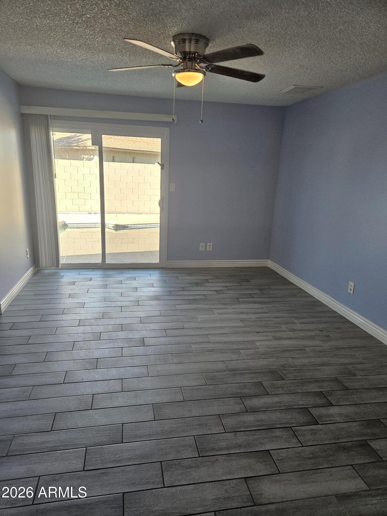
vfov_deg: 73.9
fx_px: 343
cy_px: 258
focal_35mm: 23
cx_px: 194
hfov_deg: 58.9
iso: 250
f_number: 1.8
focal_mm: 5.4
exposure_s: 1/359
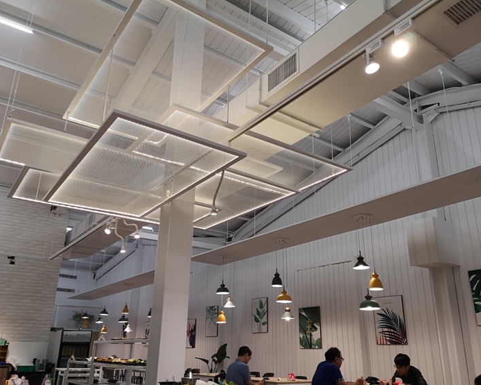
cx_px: 250
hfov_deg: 58.8
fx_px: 427
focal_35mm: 30
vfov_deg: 48.5
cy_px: 204
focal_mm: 3.95
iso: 100
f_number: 1.8
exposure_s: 1/50
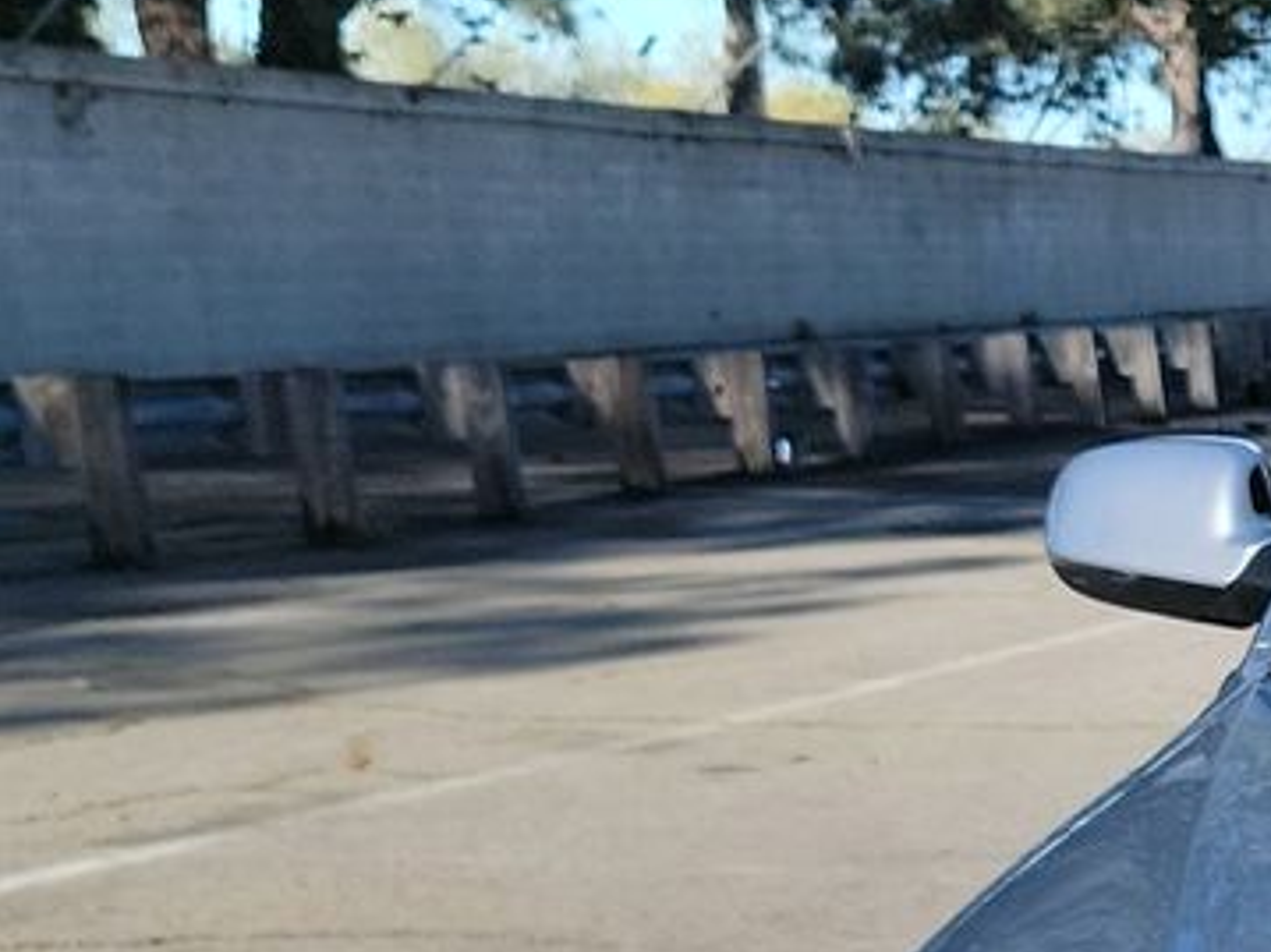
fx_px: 3927
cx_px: 2036
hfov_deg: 16.4
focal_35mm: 107
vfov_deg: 13.1
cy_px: 1444
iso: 50
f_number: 1.8
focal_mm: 6.7
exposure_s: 1/622
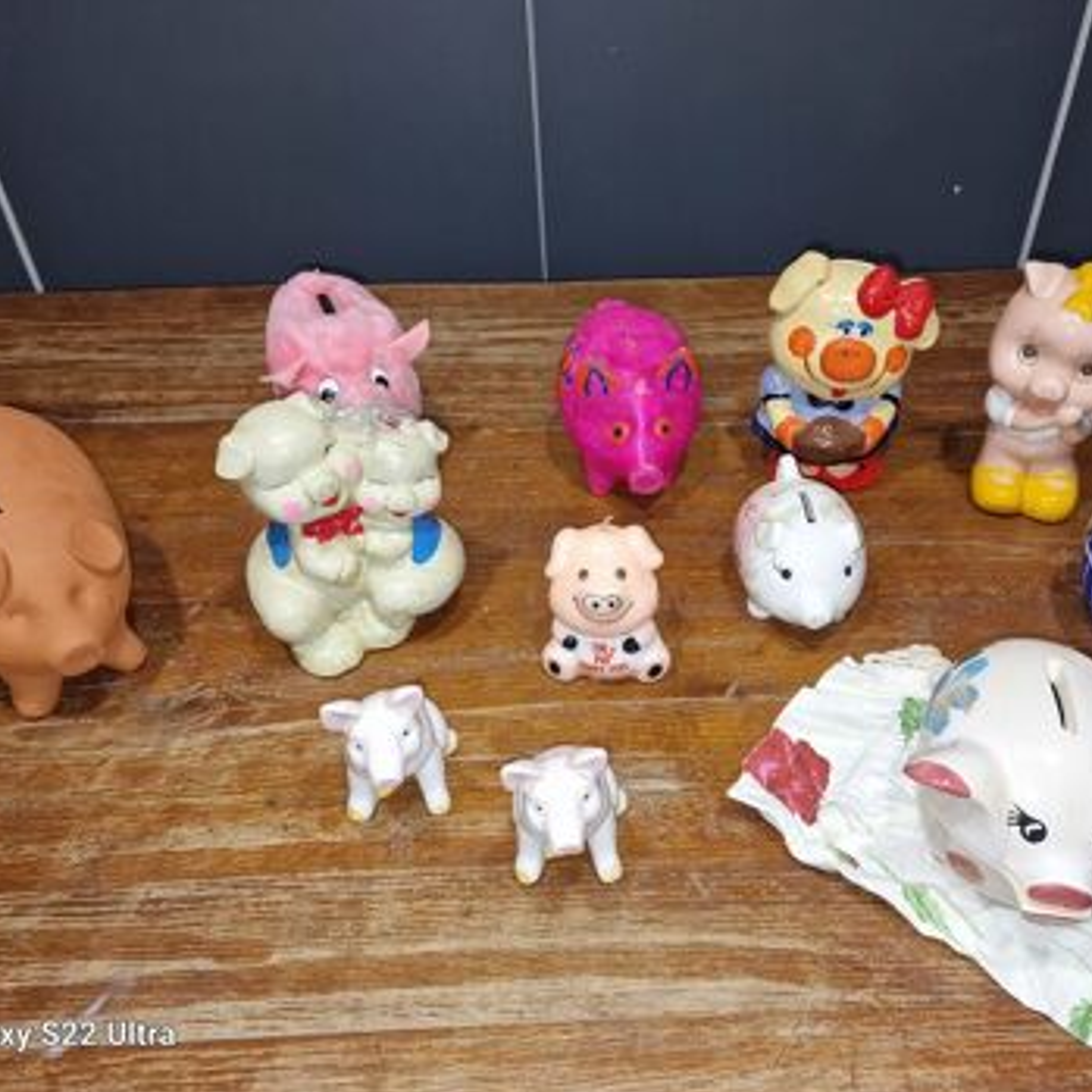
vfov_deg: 57.3
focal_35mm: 28
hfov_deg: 57.1
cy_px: 560
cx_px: 613
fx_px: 999
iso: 80
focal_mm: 6.4
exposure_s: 1/50
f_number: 1.8
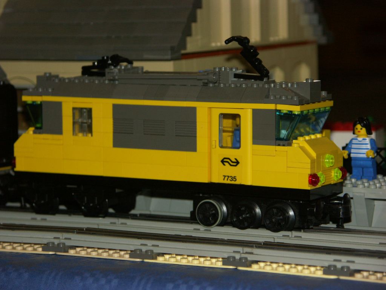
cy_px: 145
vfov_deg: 10.5
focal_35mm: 141
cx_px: 193
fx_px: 1572
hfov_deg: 14.0
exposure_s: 1/125
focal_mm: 35.91
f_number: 3.2
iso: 200
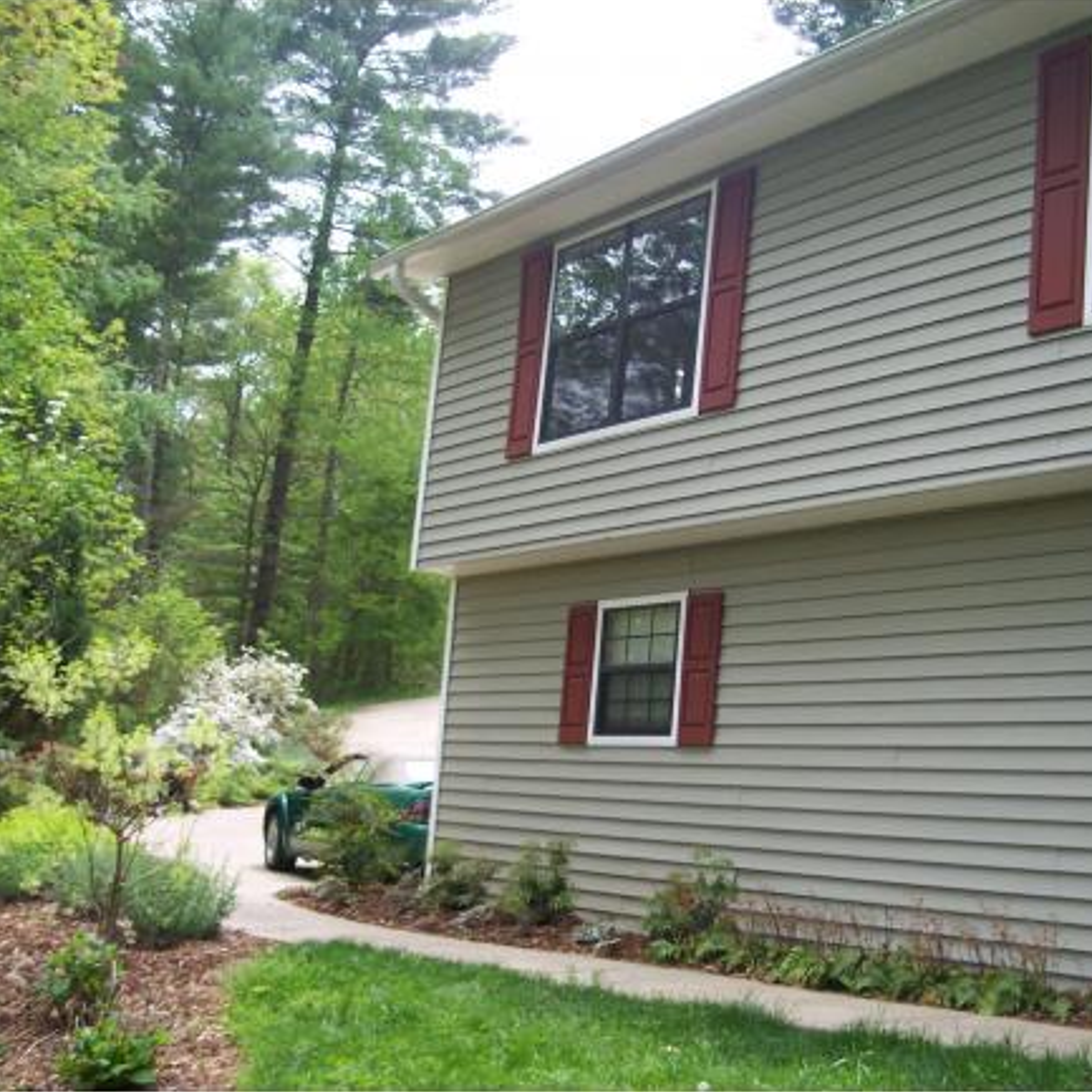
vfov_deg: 37.6
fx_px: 1606
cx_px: 686
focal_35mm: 45
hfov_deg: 37.3
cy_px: 545
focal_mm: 8
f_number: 2.8
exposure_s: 1/700
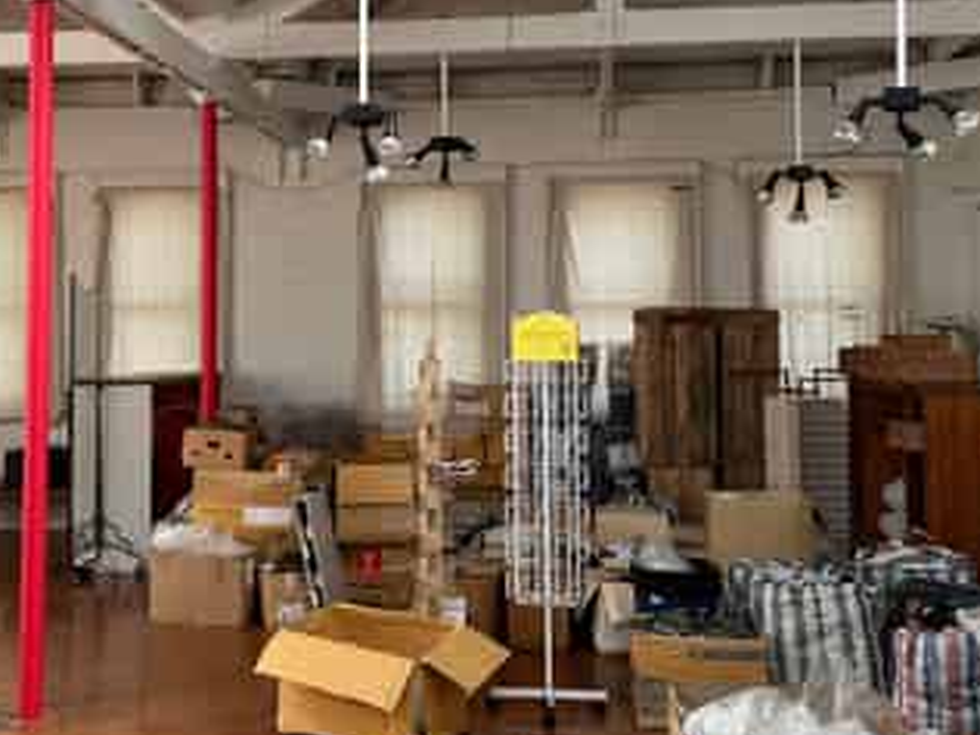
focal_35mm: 50
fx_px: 1416
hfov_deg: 37.9
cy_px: 256
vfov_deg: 28.9
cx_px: 360
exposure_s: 1/279
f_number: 1.78
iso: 80
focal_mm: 6.86
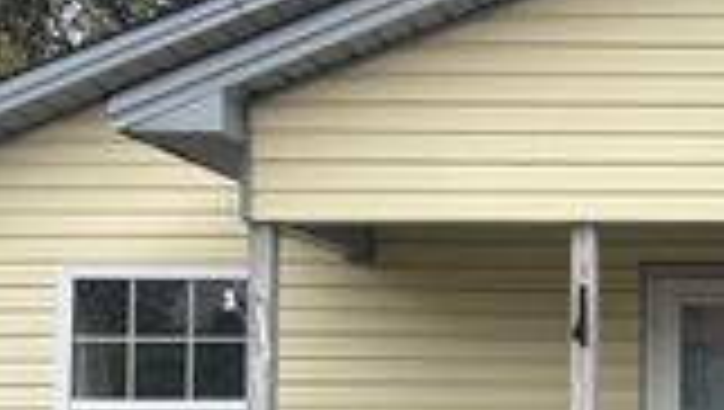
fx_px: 1691
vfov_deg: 13.7
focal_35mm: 88
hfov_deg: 22.6
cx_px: 827
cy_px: 327
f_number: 1.5
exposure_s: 1/1068
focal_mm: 5.7
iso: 50
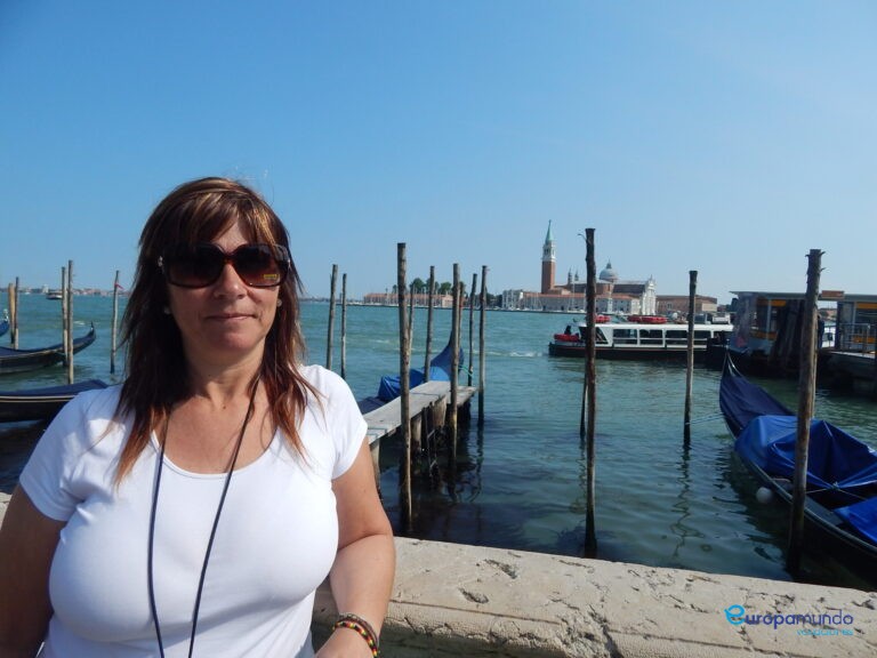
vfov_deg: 61.1
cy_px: 329
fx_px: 557
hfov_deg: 76.4
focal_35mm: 22
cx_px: 438
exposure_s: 1/800
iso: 125
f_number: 6
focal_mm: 4
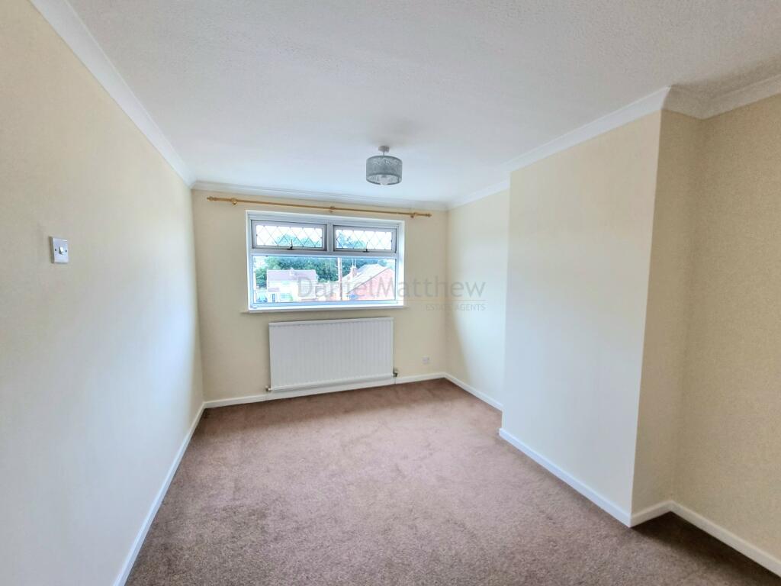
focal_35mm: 13
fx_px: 293
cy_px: 293
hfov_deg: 106.2
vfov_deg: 89.9
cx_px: 390
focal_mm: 2.2
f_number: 2.2
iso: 80
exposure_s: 1/100
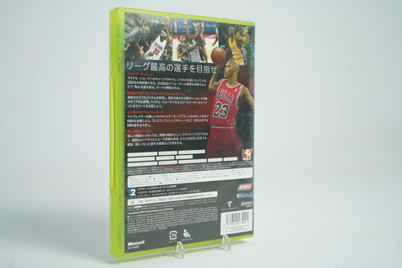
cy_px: 134
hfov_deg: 41.9
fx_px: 525
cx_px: 201
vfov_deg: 28.7
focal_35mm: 47
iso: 320
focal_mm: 47
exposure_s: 1/50
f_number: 4.5
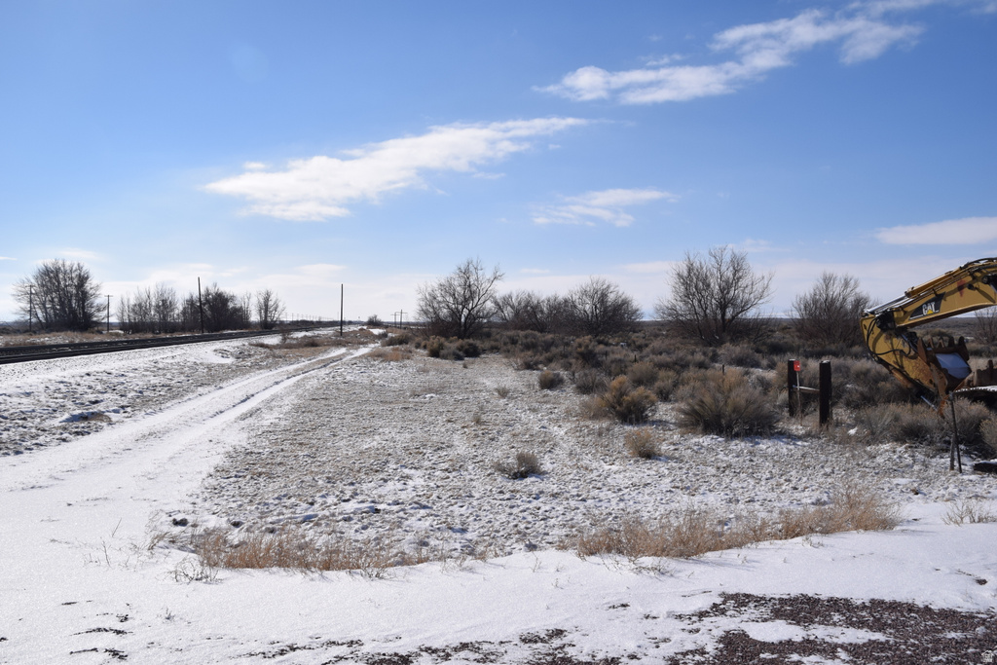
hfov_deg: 57.2
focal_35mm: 33
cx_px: 498
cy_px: 332
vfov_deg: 40.0
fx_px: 914
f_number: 11
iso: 200
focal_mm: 22
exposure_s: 1/1000
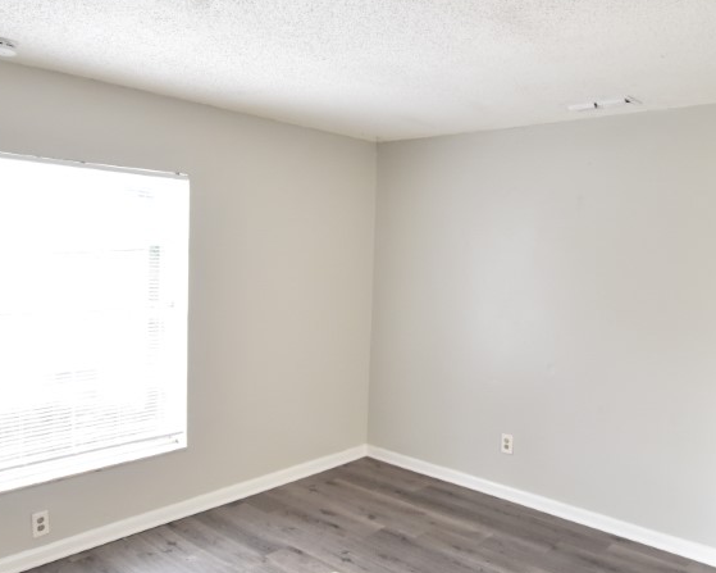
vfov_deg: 50.0
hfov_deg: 60.4
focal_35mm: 29
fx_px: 614
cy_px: 290
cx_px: 350
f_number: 4
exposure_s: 1/250
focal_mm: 10
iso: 800
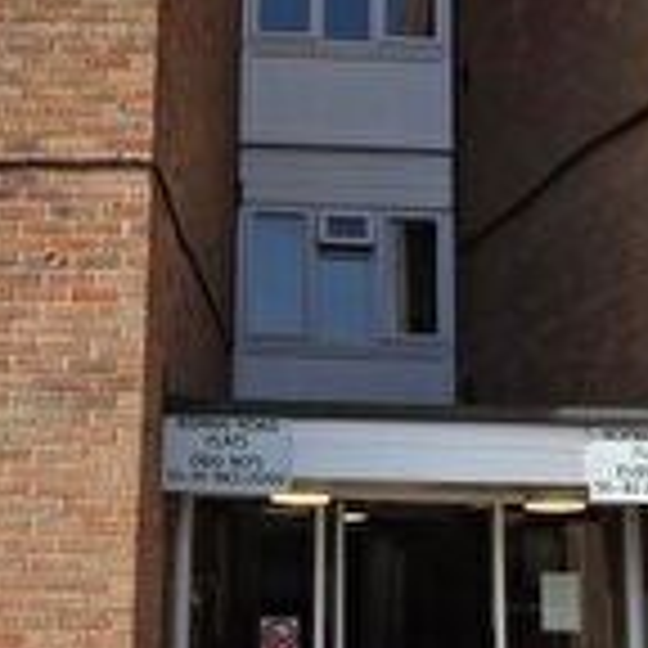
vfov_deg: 30.6
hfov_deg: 30.5
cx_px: 252
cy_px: 340
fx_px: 1186
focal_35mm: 56
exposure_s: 1/1667
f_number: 1.9
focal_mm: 2.2
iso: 40
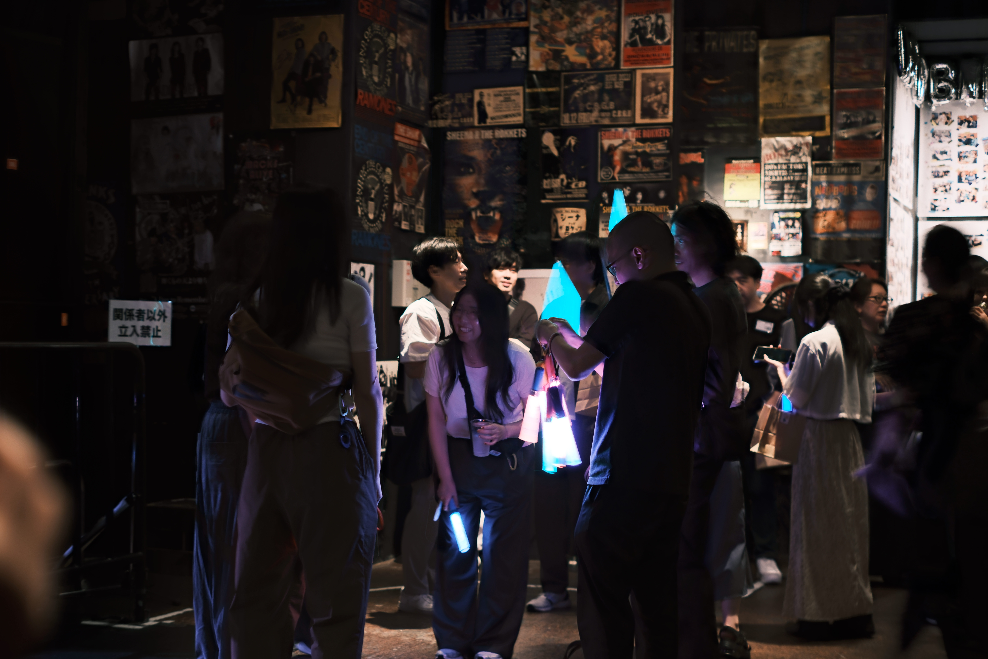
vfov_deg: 25.5
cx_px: 494
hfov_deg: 37.5
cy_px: 330
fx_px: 1454
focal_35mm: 53
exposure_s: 1/2
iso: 125
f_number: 2
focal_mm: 35
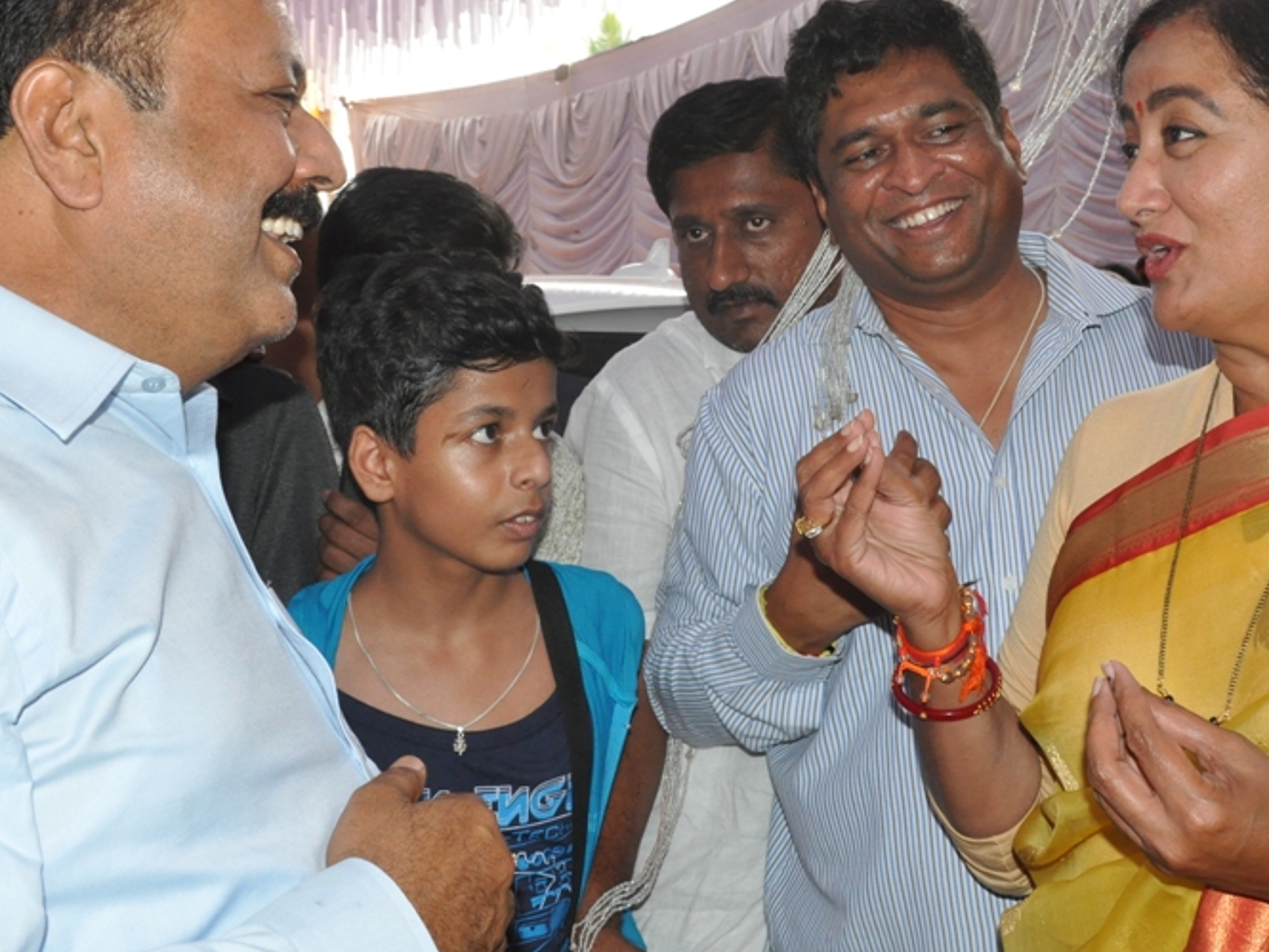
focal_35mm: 49
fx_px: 1788
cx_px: 674
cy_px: 340
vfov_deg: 29.7
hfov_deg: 39.1
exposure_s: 1/125
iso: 1000
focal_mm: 21
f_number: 10
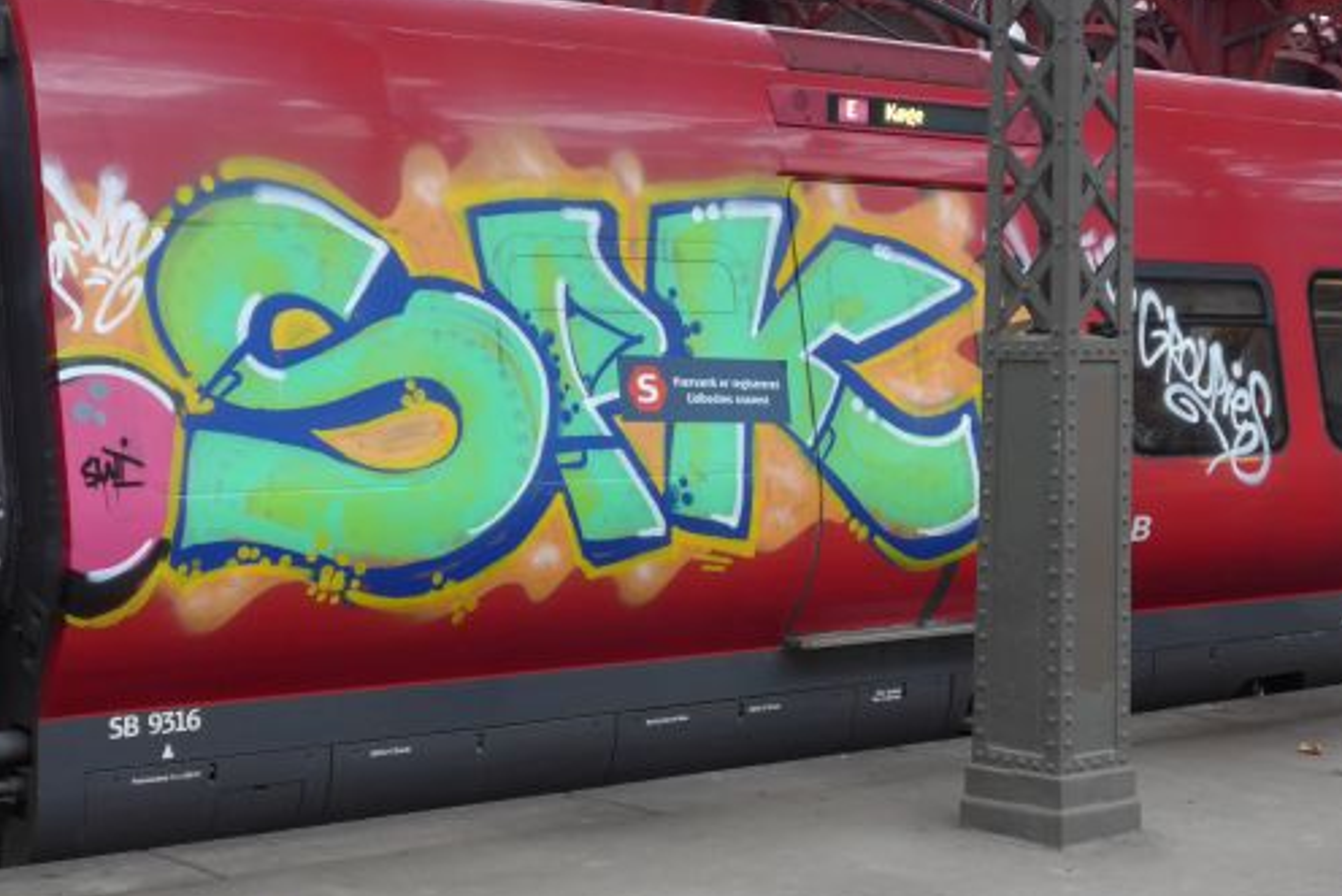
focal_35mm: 65
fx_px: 2424
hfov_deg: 31.0
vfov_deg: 20.9
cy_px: 489
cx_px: 674
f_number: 3.7
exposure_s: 1/30
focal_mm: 12.7
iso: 400
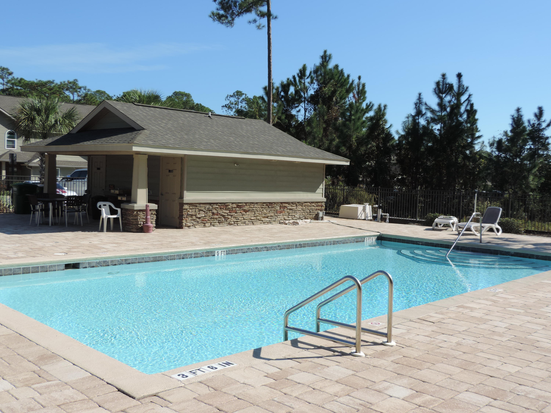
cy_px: 206
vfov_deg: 40.7
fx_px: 557
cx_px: 276
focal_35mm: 35
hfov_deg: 52.6
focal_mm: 6.2
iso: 80
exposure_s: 1/1000
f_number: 3.3
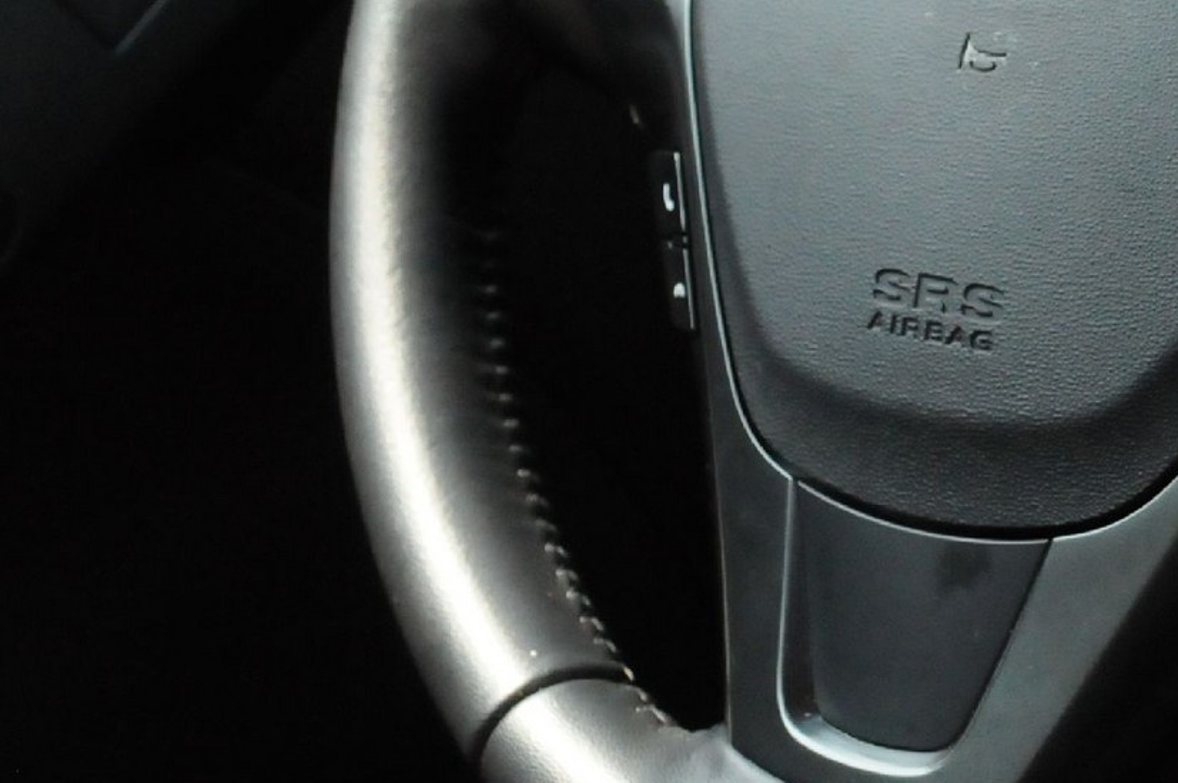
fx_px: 3563
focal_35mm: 109
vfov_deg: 12.4
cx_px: 1349
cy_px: 34
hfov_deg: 18.0
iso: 2000
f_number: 5.6
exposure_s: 1/800
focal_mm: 24
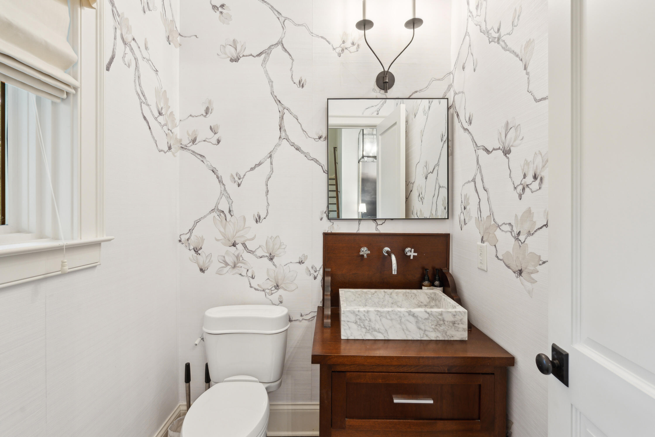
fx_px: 291
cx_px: 328
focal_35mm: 16
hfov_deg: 96.7
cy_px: 218
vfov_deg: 73.7
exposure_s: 1/5
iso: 400
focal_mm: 16
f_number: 7.1
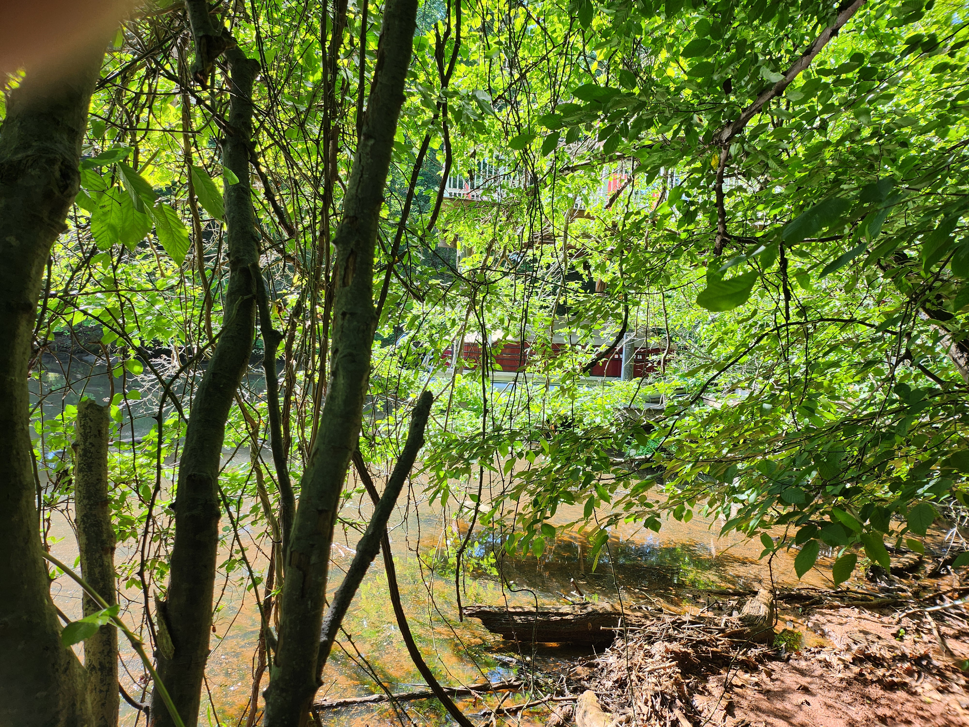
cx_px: 484
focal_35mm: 24
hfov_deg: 71.6
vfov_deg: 56.8
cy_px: 364
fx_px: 672
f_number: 1.8
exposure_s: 1/329
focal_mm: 5
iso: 50
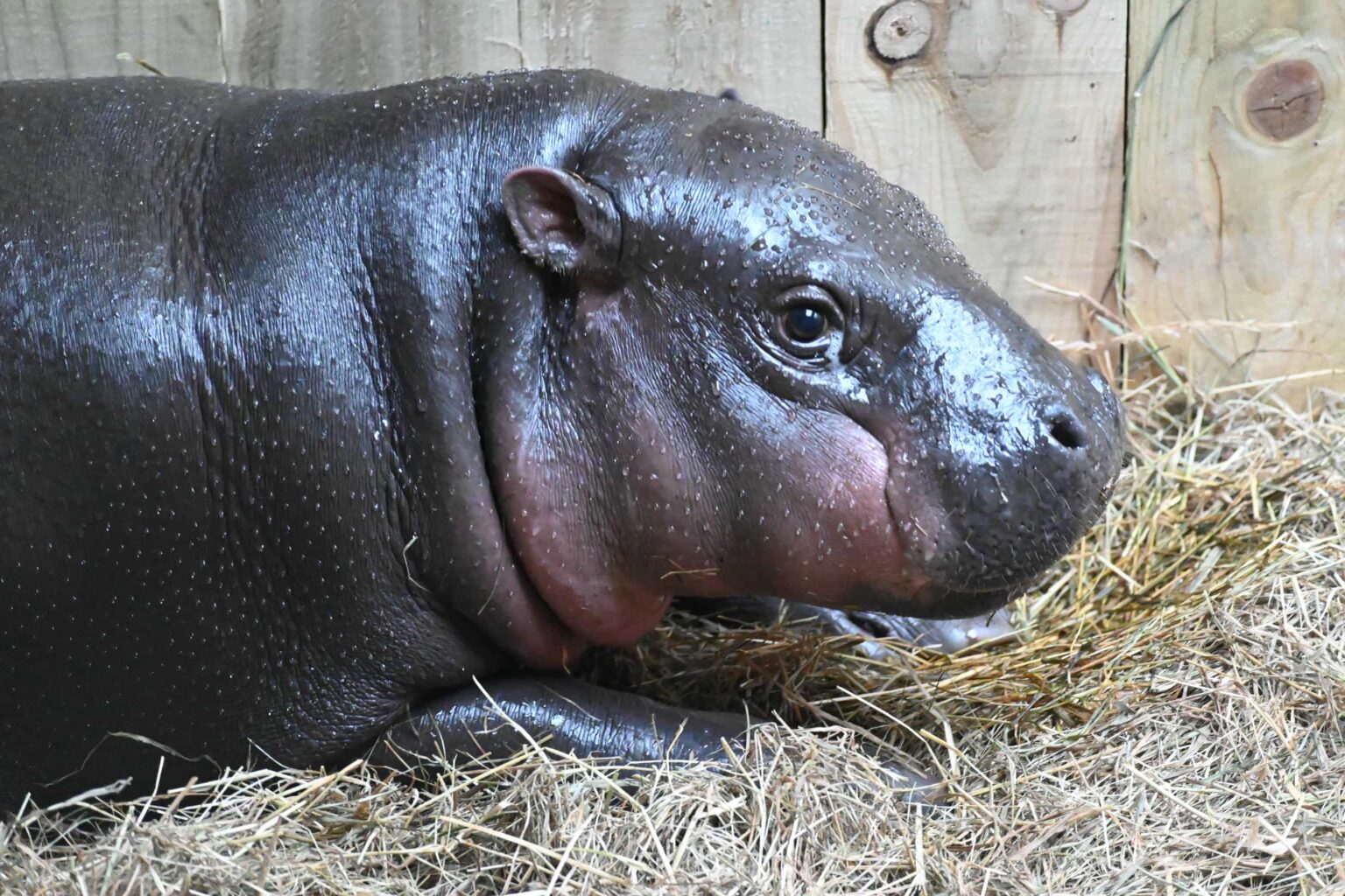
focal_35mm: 123
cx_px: 672
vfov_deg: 11.1
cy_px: 448
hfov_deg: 16.7
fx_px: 4595
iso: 12800
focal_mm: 82
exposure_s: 1/6
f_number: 5
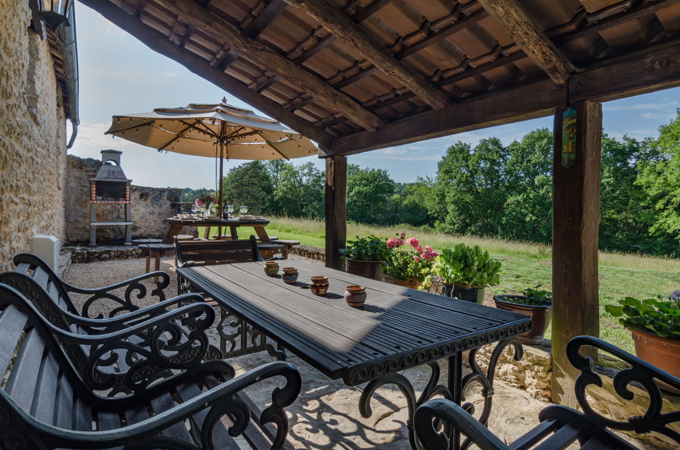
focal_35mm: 18
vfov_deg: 67.1
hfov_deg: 90.1
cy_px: 225
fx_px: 339
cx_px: 340
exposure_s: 1/60
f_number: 11
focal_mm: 12
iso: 100
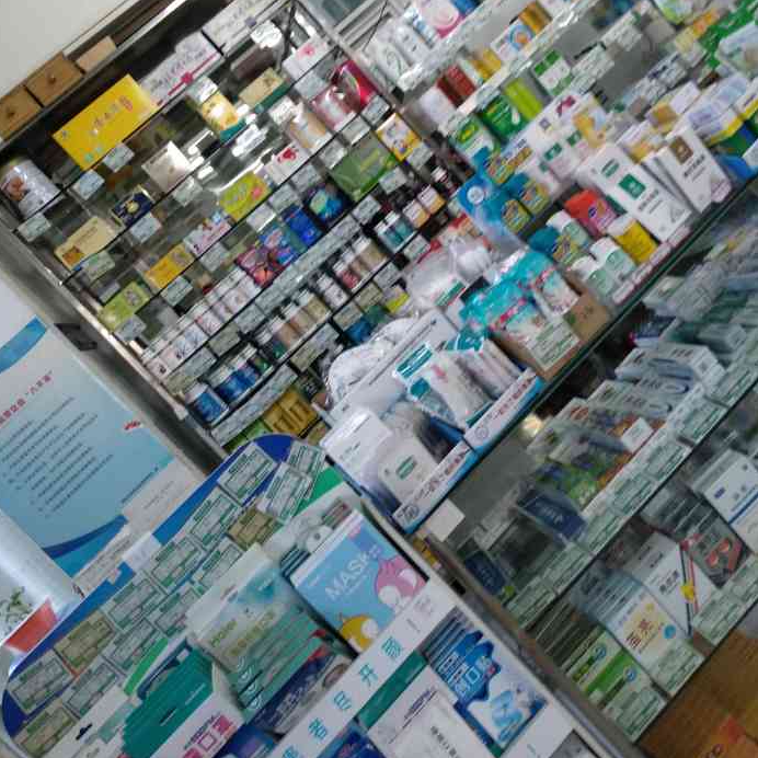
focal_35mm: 31
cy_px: 256
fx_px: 768
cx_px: 376
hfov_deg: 52.5
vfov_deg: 51.6
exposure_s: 1/25
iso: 500
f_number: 2.2
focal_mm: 3.83
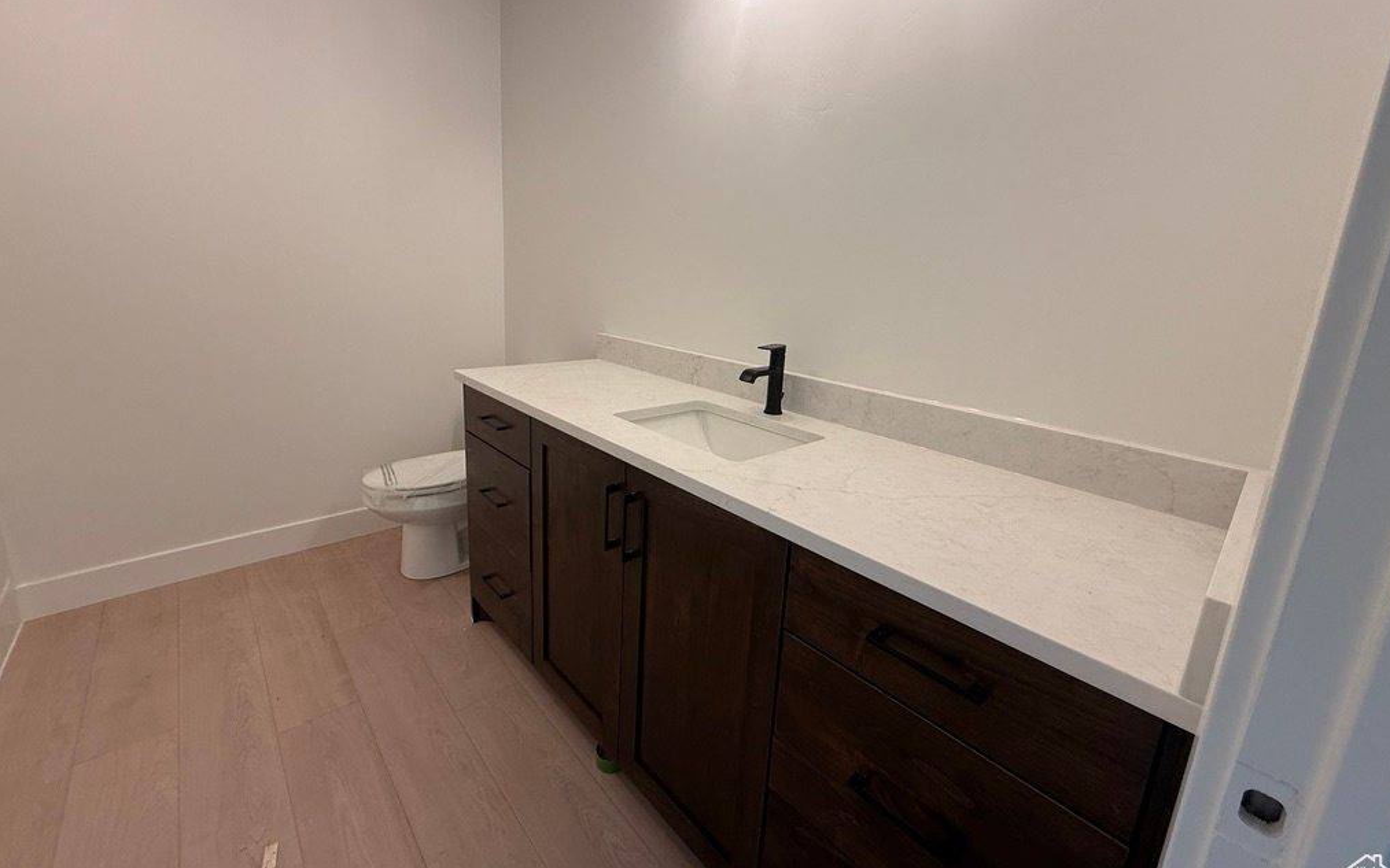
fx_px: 568
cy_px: 387
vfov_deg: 74.5
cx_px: 701
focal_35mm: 15
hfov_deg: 101.5
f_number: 2.2
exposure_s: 1/99
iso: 100
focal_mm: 2.22
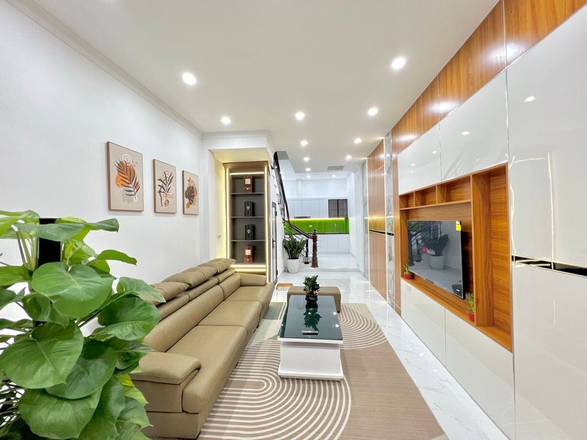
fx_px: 220
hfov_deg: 106.2
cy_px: 220
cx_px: 294
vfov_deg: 89.9
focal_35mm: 13
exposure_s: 1/100
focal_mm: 1.57
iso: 200
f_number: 1.8
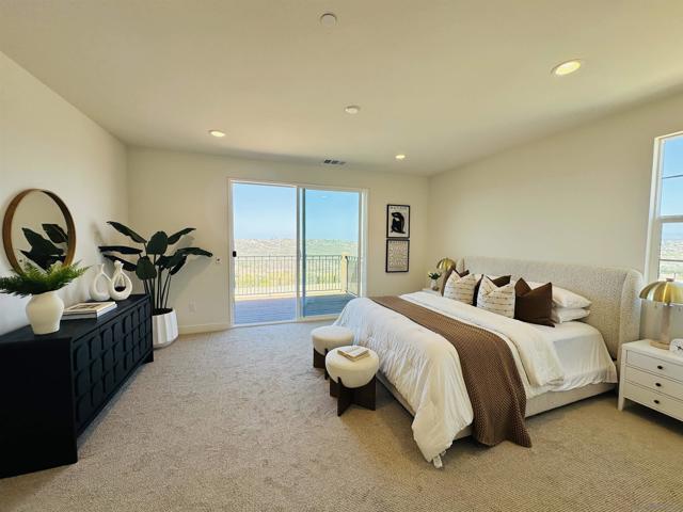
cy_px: 256
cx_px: 342
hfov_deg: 102.1
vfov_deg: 85.7
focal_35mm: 14
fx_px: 276
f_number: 2.2
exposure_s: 1/227
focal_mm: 2.22
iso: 40
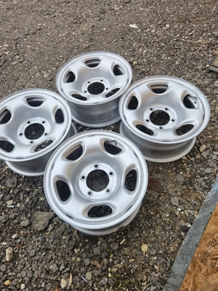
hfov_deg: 58.9
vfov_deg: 73.9
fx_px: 193
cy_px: 146
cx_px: 109
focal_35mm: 23
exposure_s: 1/250
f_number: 1.8
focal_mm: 5.4
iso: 25
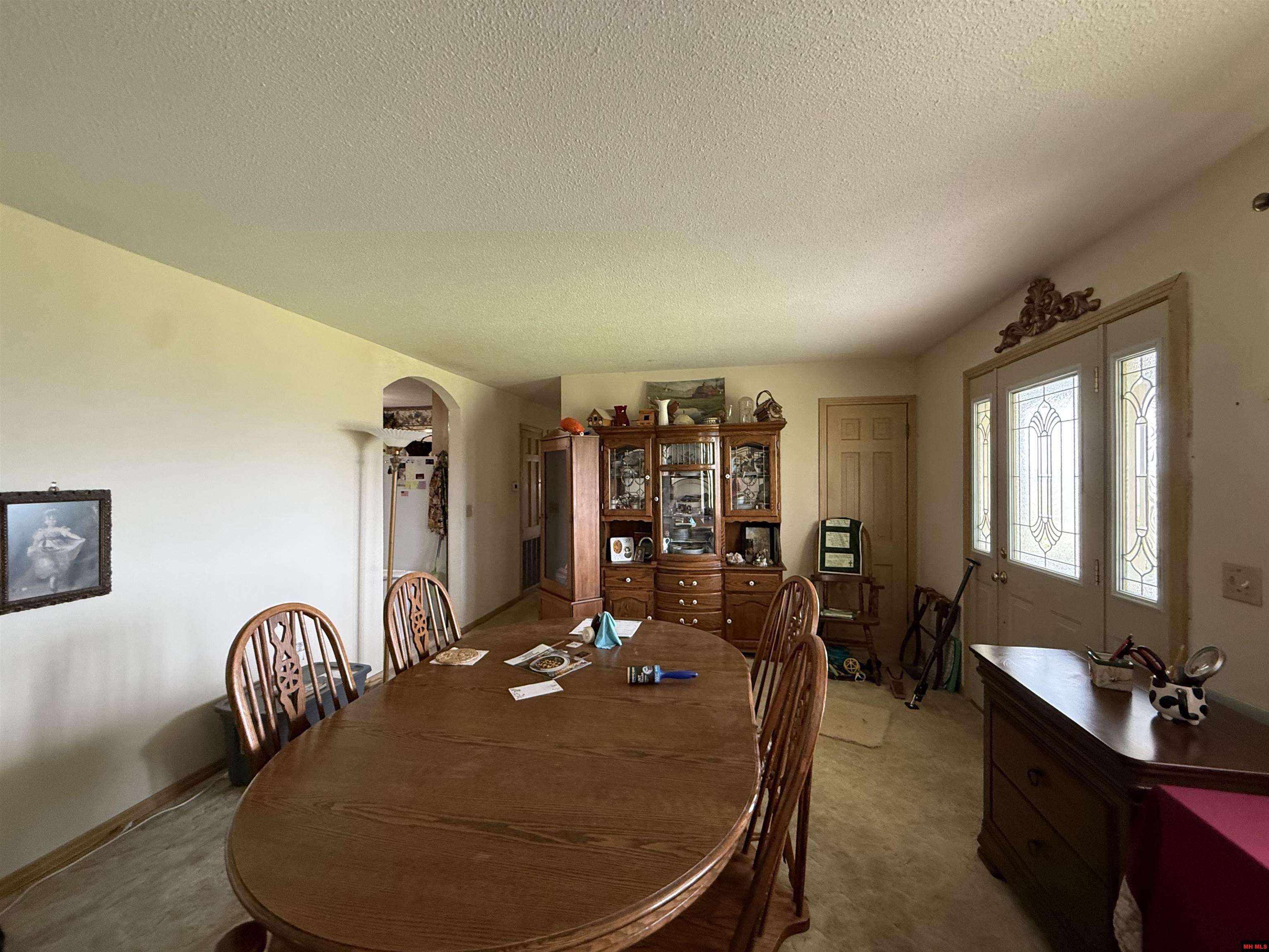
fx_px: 513
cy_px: 476
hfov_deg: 102.1
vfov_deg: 85.7
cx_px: 634
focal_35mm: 14
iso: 400
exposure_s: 1/60
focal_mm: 2.22
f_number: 2.2
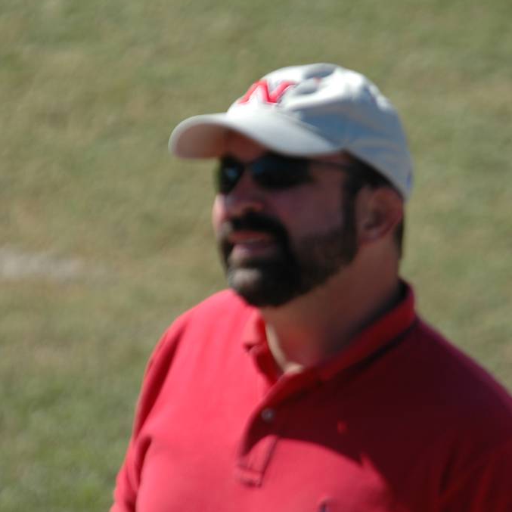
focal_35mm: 770
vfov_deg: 2.3
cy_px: 236
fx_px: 12885
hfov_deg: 2.3
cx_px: 256
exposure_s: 1/640
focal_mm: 400
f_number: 5.6
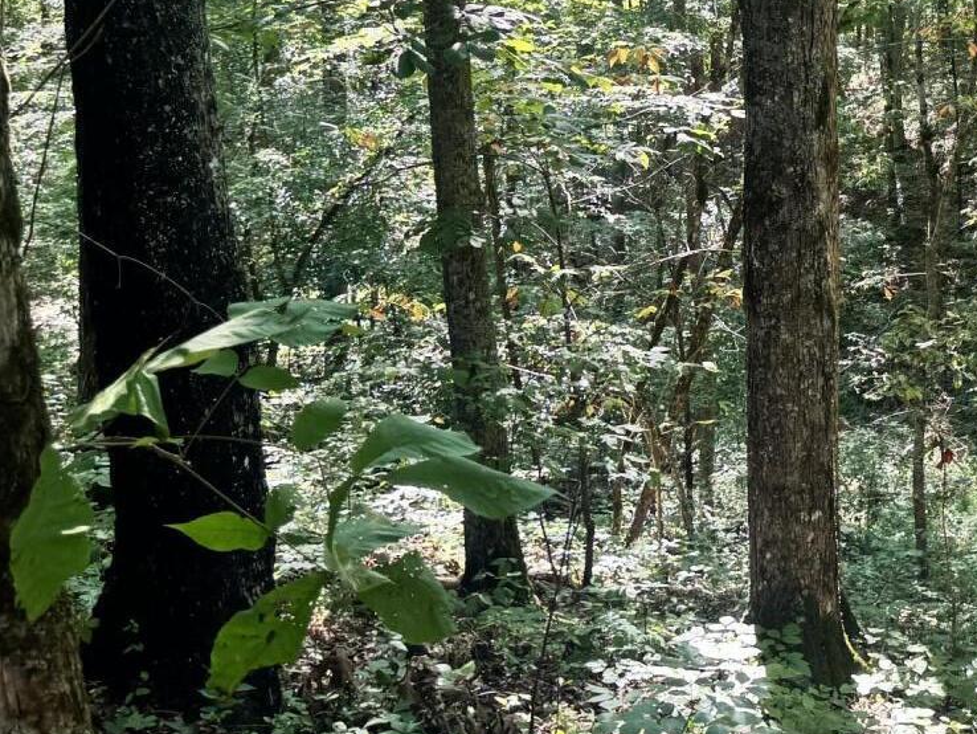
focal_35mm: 65
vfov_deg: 21.4
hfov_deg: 27.5
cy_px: -81
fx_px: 1835
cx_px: 1047
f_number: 1.78
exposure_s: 1/121
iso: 80
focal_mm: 6.76
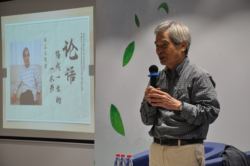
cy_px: 83
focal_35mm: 128
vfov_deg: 10.7
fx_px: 884
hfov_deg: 16.1
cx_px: 125
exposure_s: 1/100
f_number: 8
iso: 1250
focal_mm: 85
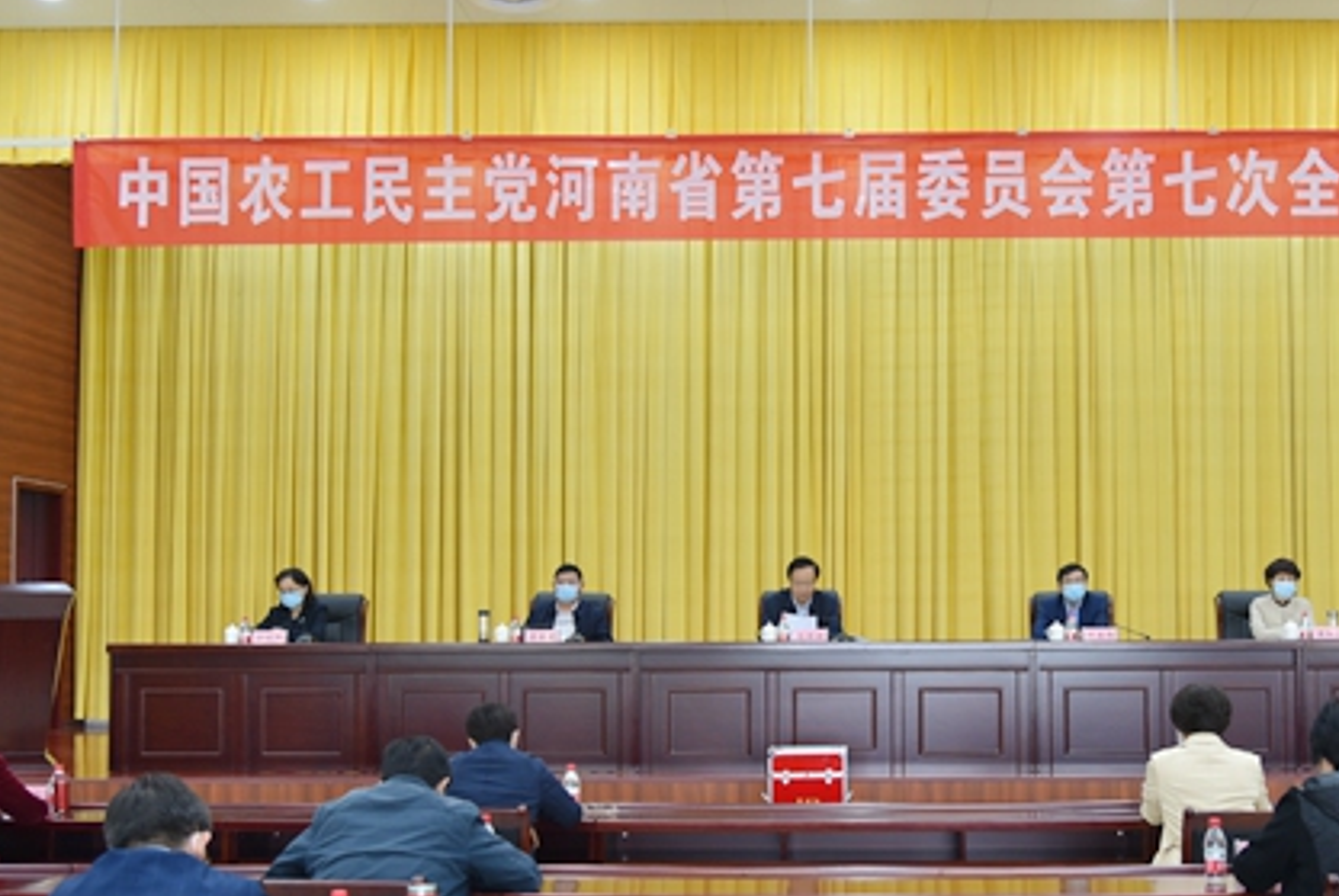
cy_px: 528
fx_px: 1713
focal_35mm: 46
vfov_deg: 29.3
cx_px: 845
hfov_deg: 42.4
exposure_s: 1/60
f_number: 4
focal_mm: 32
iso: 800
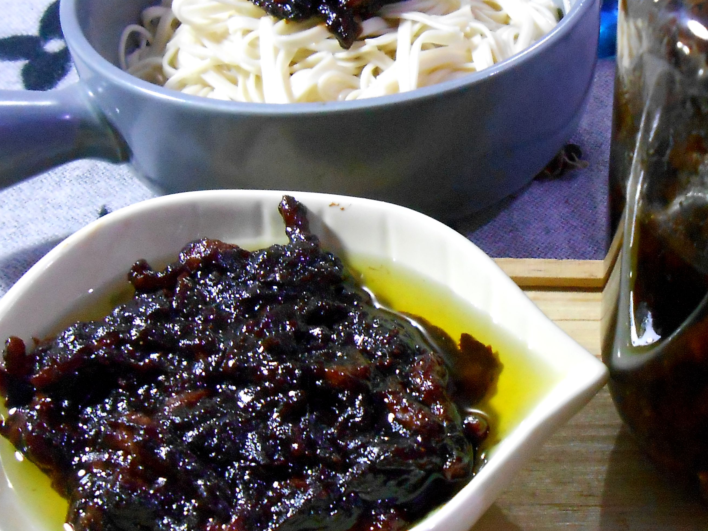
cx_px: 542
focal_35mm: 53
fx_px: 1084
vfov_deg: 27.5
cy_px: 325
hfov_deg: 35.3
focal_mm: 5.3
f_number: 3.8
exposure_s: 1/13
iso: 800
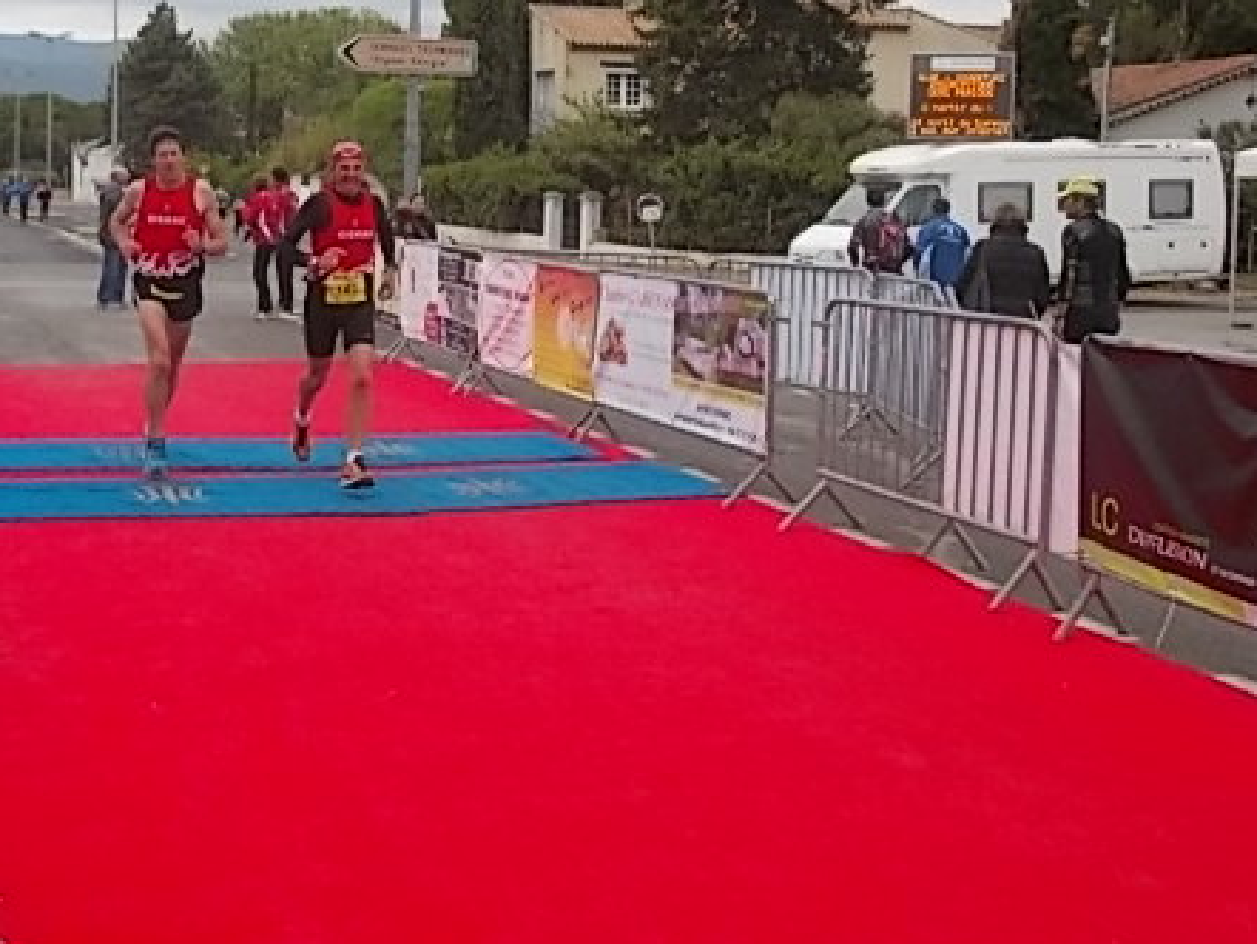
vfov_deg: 26.3
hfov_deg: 34.4
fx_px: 1998
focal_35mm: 55
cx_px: 361
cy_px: 273
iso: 100
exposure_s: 1/250
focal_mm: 5.3
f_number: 3.1
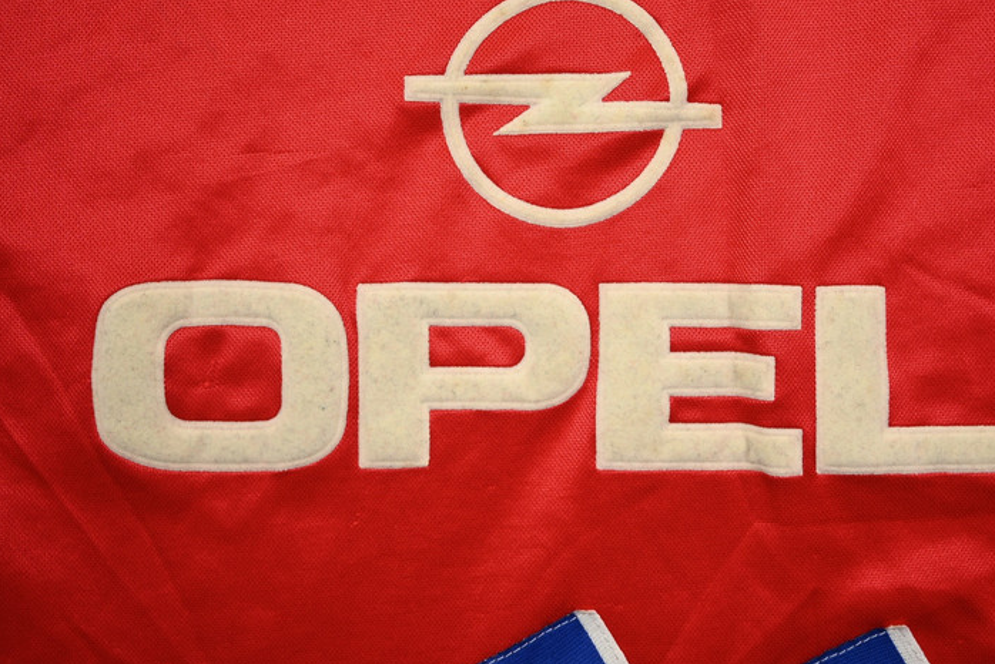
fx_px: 1209
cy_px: 304
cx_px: 585
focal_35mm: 44
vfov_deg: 30.7
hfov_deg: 44.6
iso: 200
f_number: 4.8
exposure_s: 1/125
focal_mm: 30.5
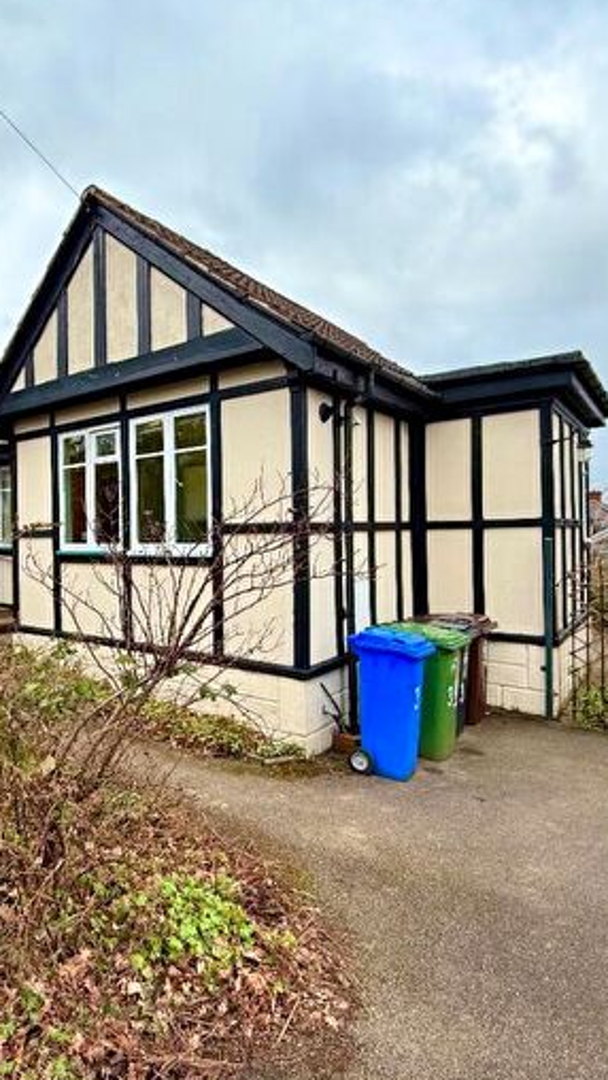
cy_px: 543
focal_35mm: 21
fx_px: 601
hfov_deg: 50.3
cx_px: 119
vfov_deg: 83.8
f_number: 2.2
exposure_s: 1/294
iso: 64
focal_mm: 2.22
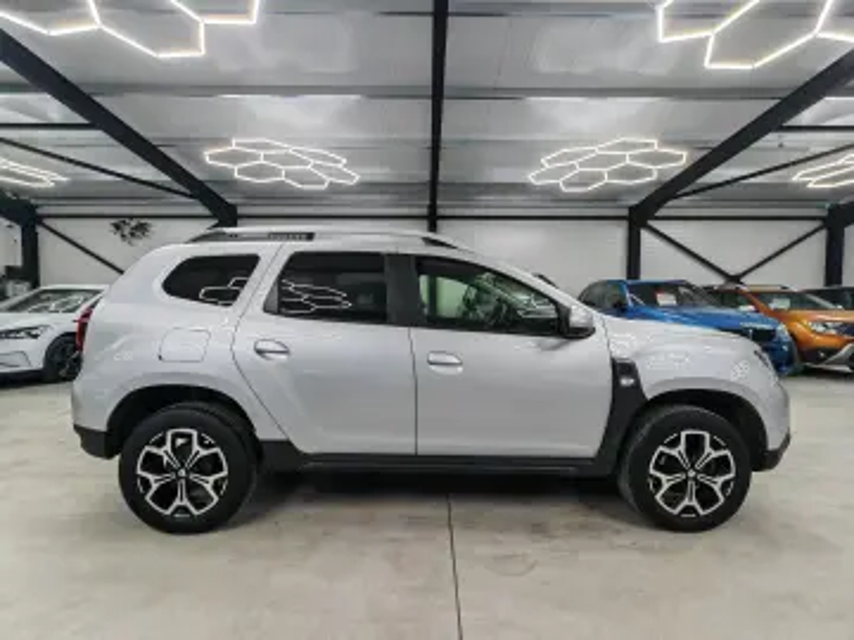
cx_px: 427
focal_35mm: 16
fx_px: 395
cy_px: 320
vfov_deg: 78.1
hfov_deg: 94.5
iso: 80
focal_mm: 1.96
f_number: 2.2
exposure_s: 1/50
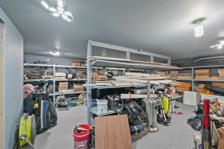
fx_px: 93
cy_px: 74
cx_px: 112
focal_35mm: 15
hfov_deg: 100.4
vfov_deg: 77.3
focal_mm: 10
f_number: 6.3
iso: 500
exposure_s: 1/13
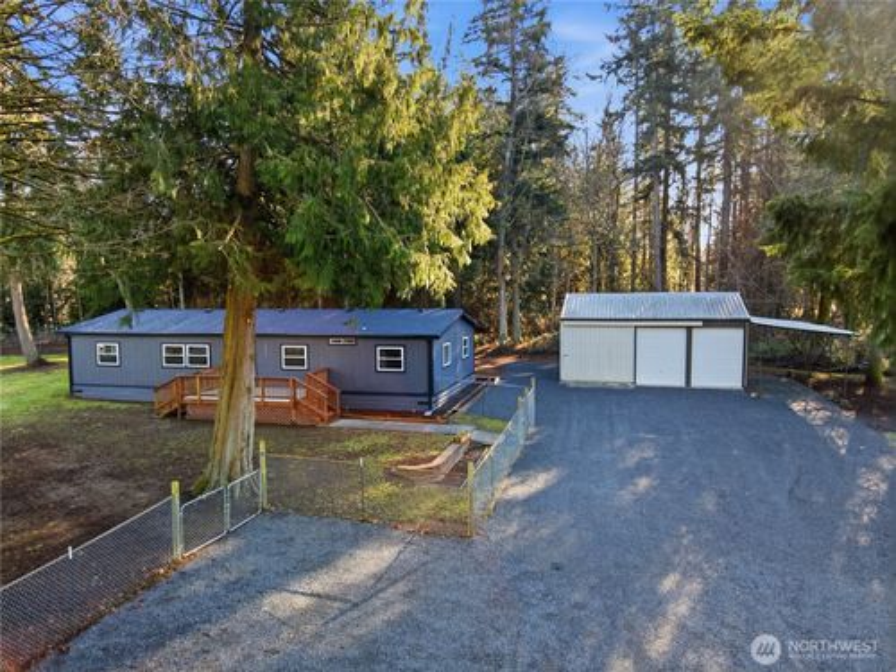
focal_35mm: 24
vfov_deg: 56.8
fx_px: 621
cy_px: 336
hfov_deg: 71.6
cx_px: 448
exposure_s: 1/125
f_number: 2.8
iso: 200
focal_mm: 4.5
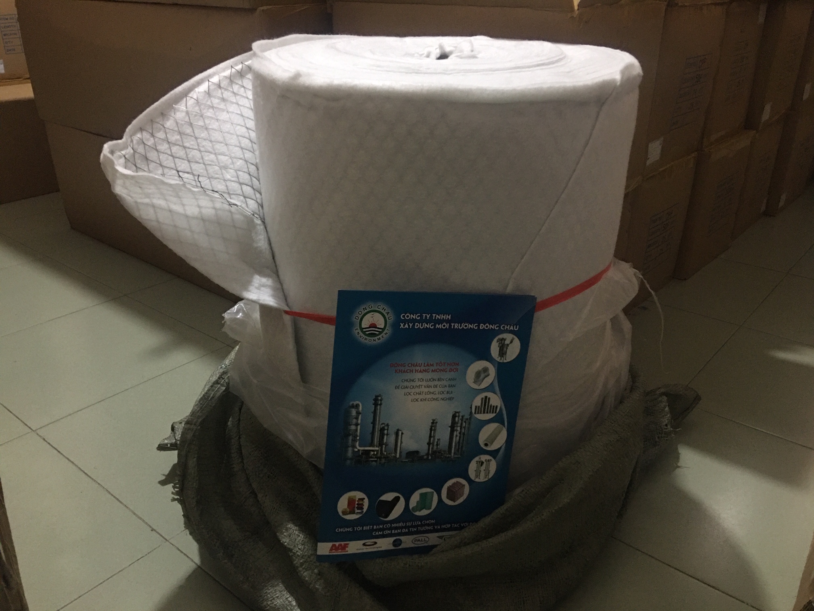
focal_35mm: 29
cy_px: 306
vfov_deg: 48.2
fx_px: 682
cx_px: 407
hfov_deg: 61.7
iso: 160
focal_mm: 4.15
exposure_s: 1/8
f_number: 2.2
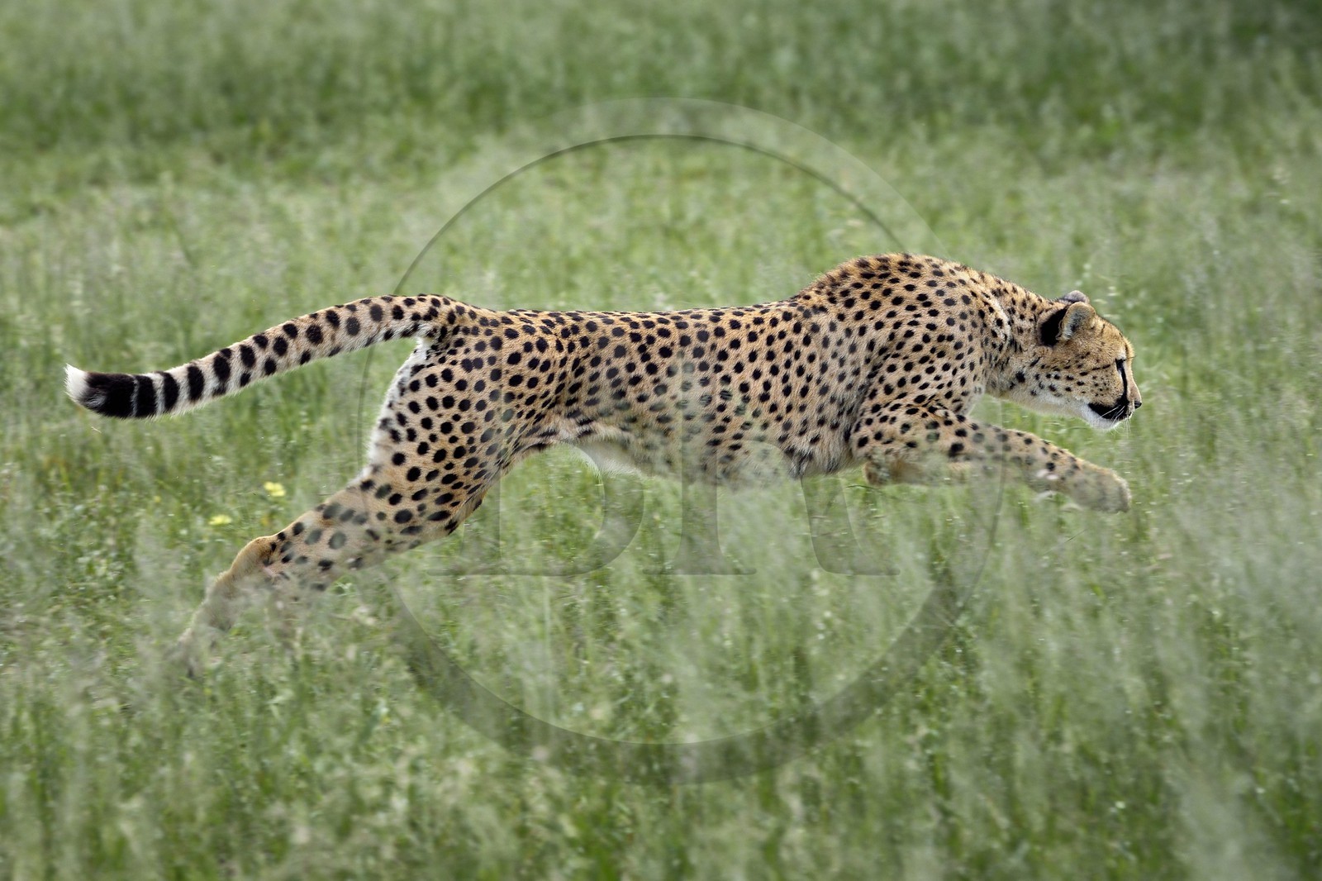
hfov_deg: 10.3
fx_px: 7342
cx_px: 661
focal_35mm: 200
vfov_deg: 6.9
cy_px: 440
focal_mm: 200
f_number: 5
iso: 400
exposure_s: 1/1000
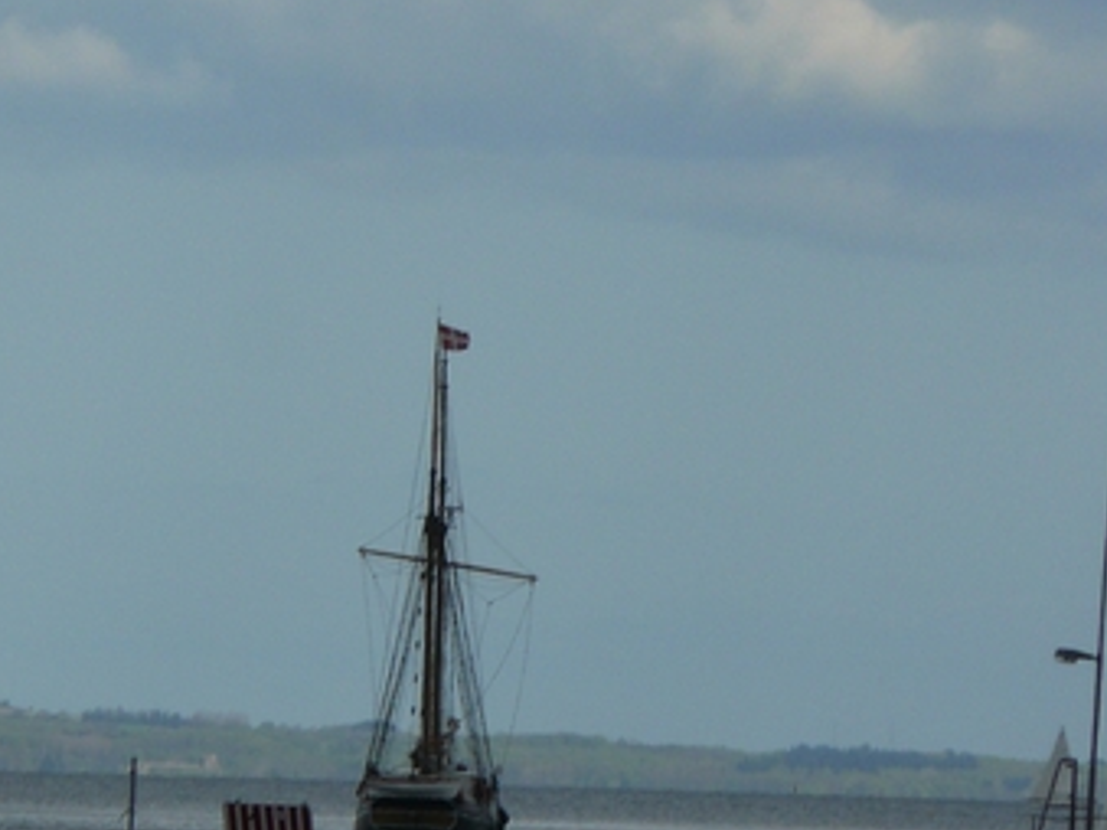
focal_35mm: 764
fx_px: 24424
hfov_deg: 2.6
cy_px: 415
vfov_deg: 1.9
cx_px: 542
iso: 100
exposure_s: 1/500
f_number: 7.1
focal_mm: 72
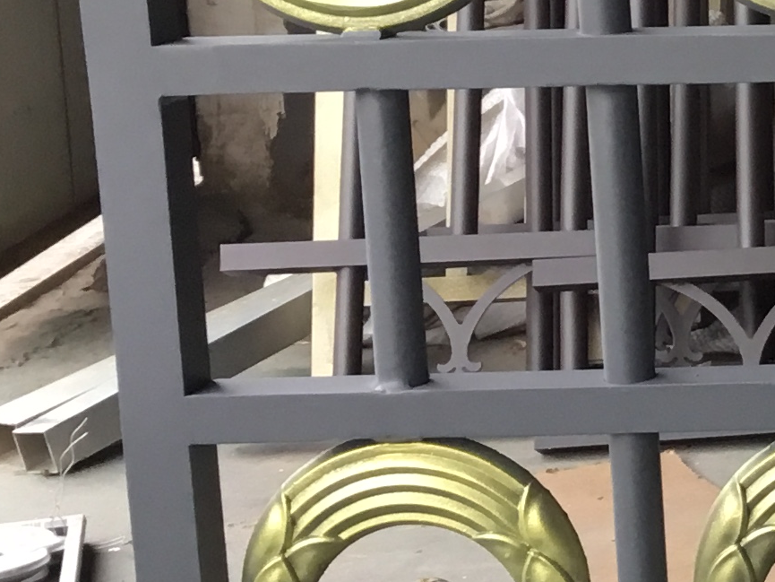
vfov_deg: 12.6
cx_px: 1280
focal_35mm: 117
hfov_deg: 15.1
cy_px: 127
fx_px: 2620
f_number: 2.4
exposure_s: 1/33
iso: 40
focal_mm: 3.3
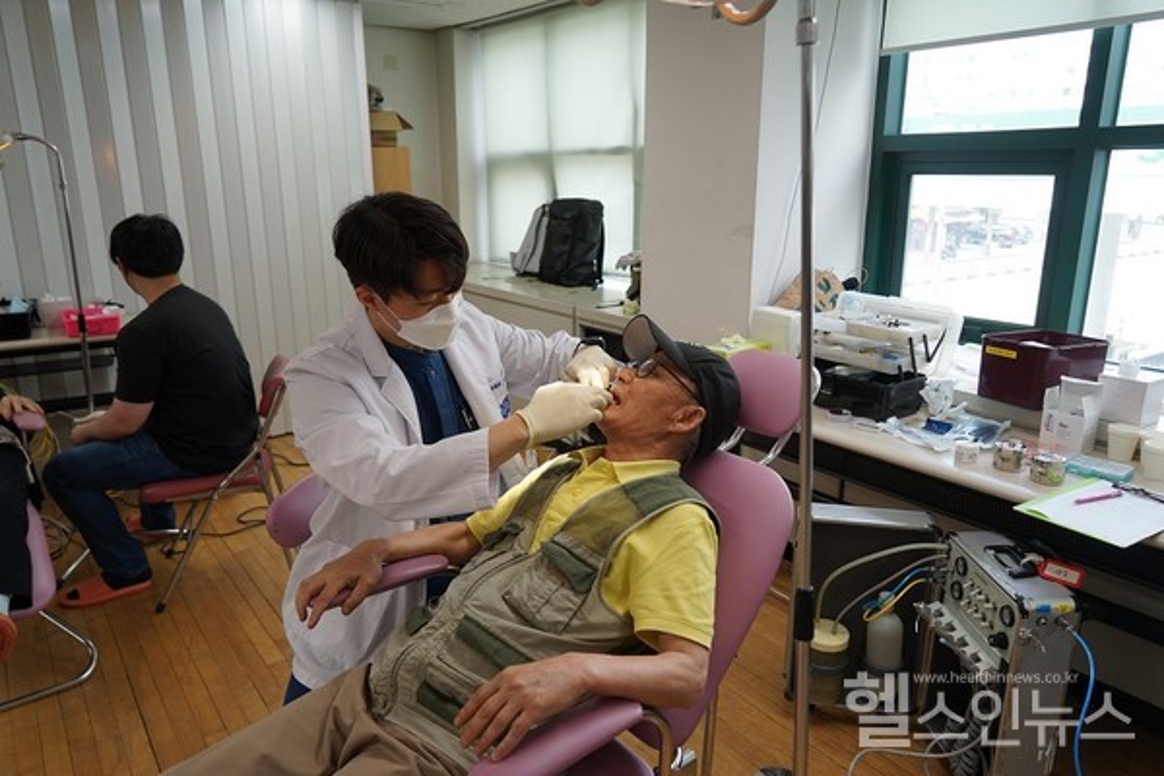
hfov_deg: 69.4
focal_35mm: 26
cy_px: 388
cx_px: 582
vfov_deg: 49.6
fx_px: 841
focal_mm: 26
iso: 125
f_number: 4
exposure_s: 1/60
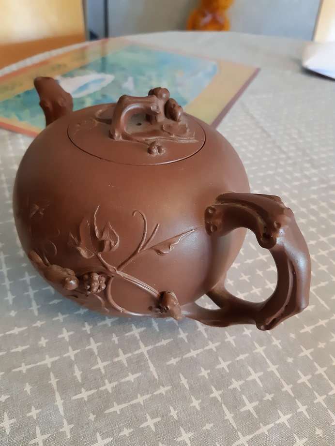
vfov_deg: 67.3
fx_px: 335
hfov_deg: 53.1
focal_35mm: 26
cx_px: 168
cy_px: 223
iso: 500
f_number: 1.7
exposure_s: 1/25
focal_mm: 3.92
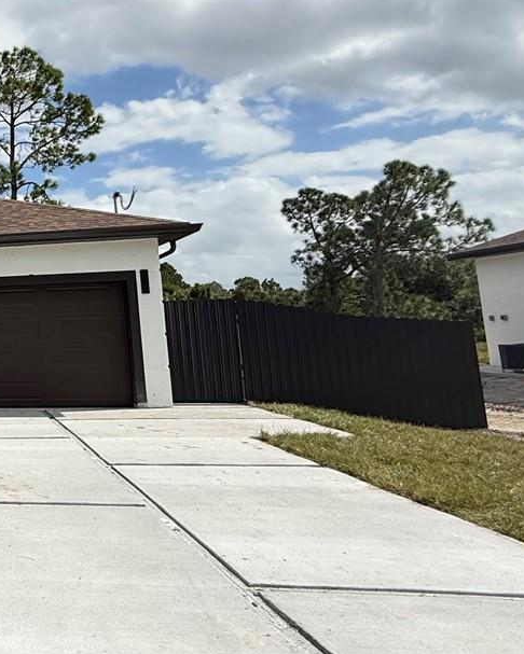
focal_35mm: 36
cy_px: 261
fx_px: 698
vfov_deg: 49.9
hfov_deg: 30.6
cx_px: -187
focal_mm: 2.22
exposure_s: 1/2717
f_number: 2.2
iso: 50
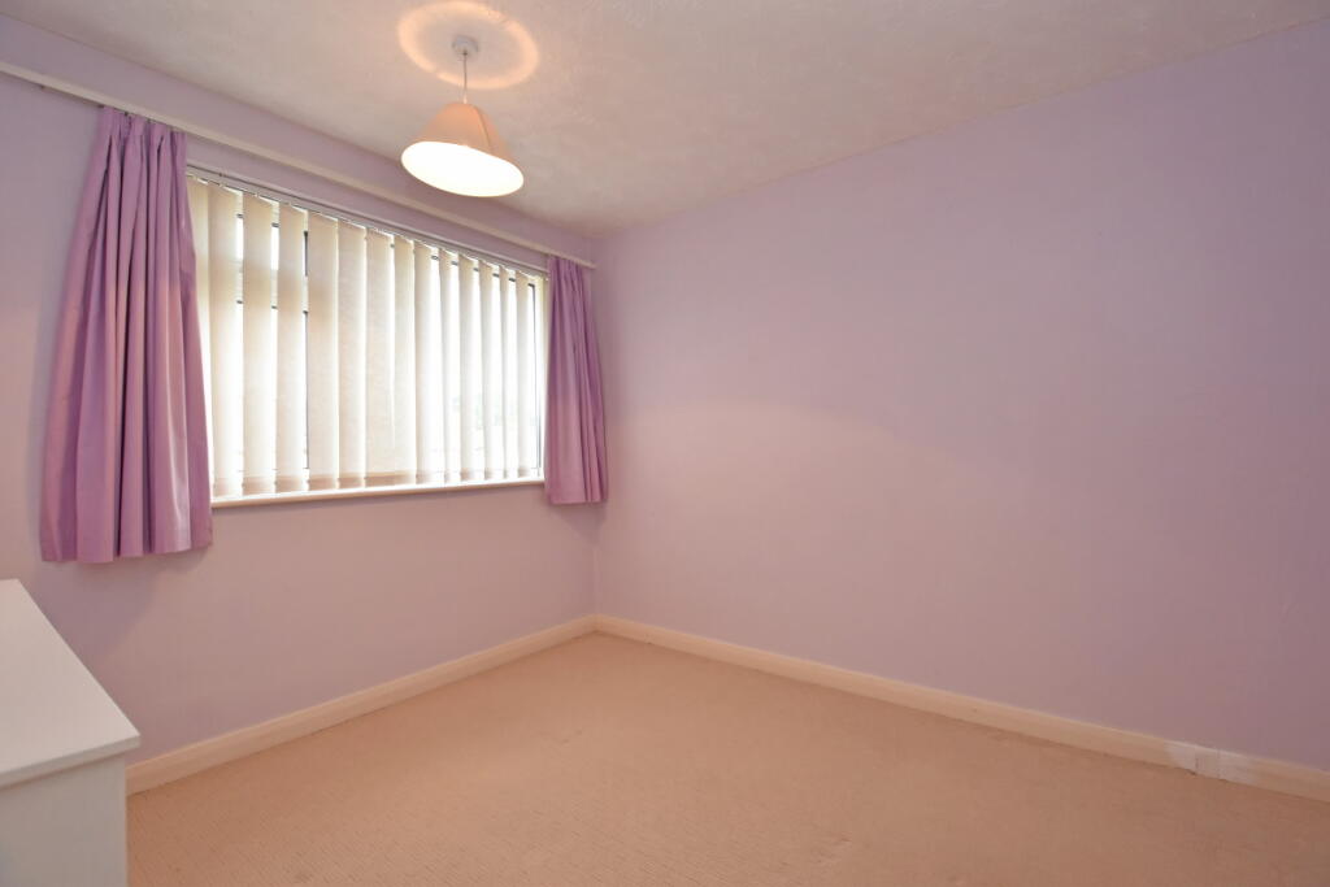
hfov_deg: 100.4
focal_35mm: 15
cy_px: 444
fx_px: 554
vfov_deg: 77.3
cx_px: 665
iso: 800
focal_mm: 10
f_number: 5
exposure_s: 1/200
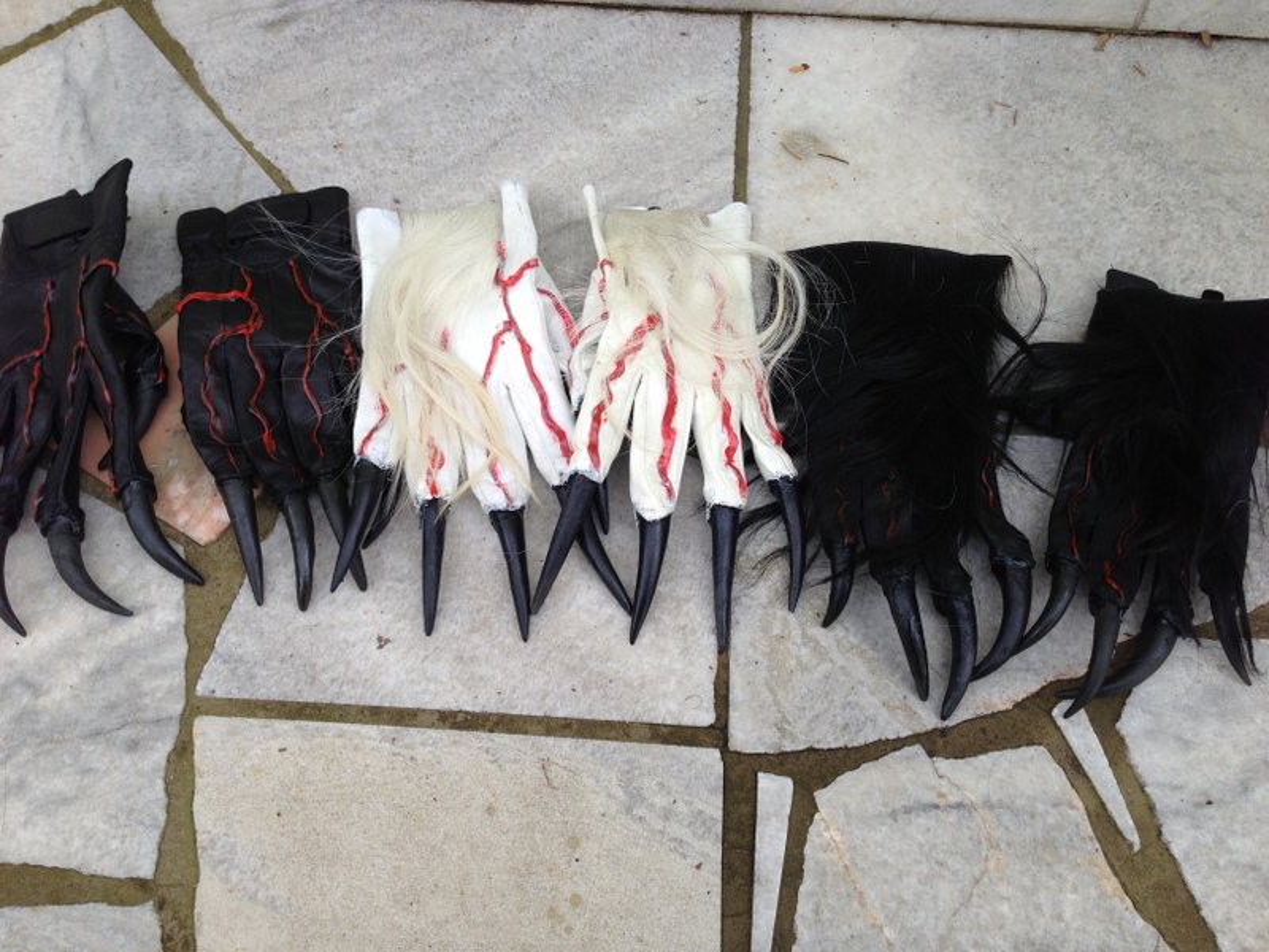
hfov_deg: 55.4
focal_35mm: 33
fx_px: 1210
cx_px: 634
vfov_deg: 42.9
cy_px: 476
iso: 50
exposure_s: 1/382
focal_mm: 4.12
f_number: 2.4
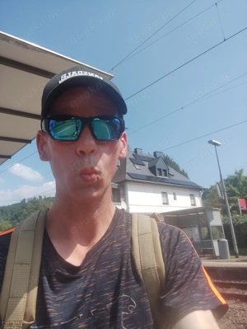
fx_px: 190
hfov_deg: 66.1
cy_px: 164
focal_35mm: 20
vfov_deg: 81.7
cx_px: 124
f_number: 2.45
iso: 50
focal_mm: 3.49
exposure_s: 1/2826
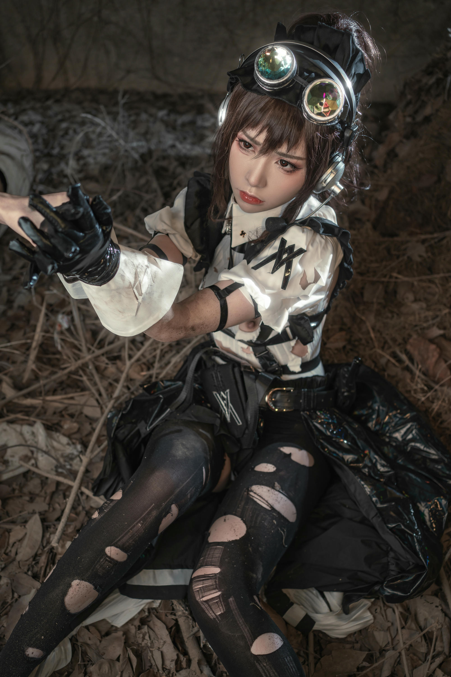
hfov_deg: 37.9
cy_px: 338
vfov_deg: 54.4
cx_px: 226
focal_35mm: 35
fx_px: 658
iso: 200
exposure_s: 1/30
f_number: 3.2
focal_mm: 35
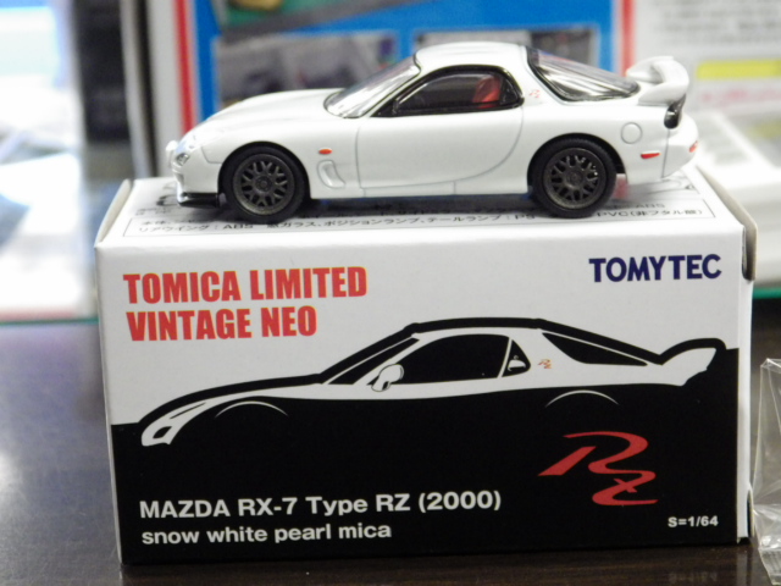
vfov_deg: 17.0
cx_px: 390
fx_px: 1963
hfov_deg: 22.5
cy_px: 293
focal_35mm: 87
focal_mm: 15.6
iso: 1000
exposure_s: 1/30
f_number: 4.4
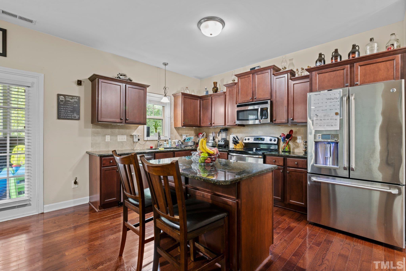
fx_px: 192
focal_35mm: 17
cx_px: 203
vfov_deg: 70.4
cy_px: 136
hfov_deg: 93.3
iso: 400
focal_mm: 17
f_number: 8
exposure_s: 2
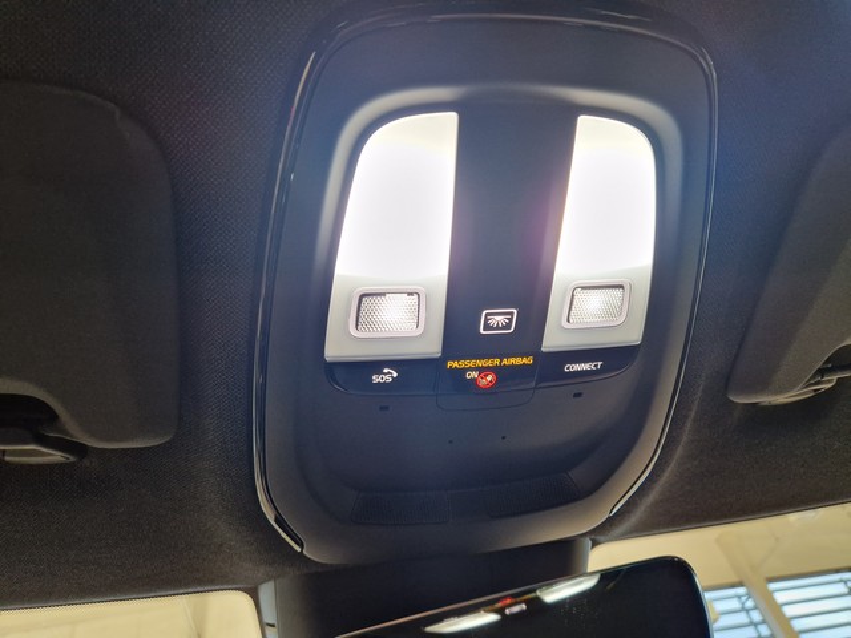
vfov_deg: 58.9
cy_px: 319
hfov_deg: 73.9
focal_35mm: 23
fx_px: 565
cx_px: 426
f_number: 1.8
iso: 250
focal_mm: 5.4
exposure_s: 1/50
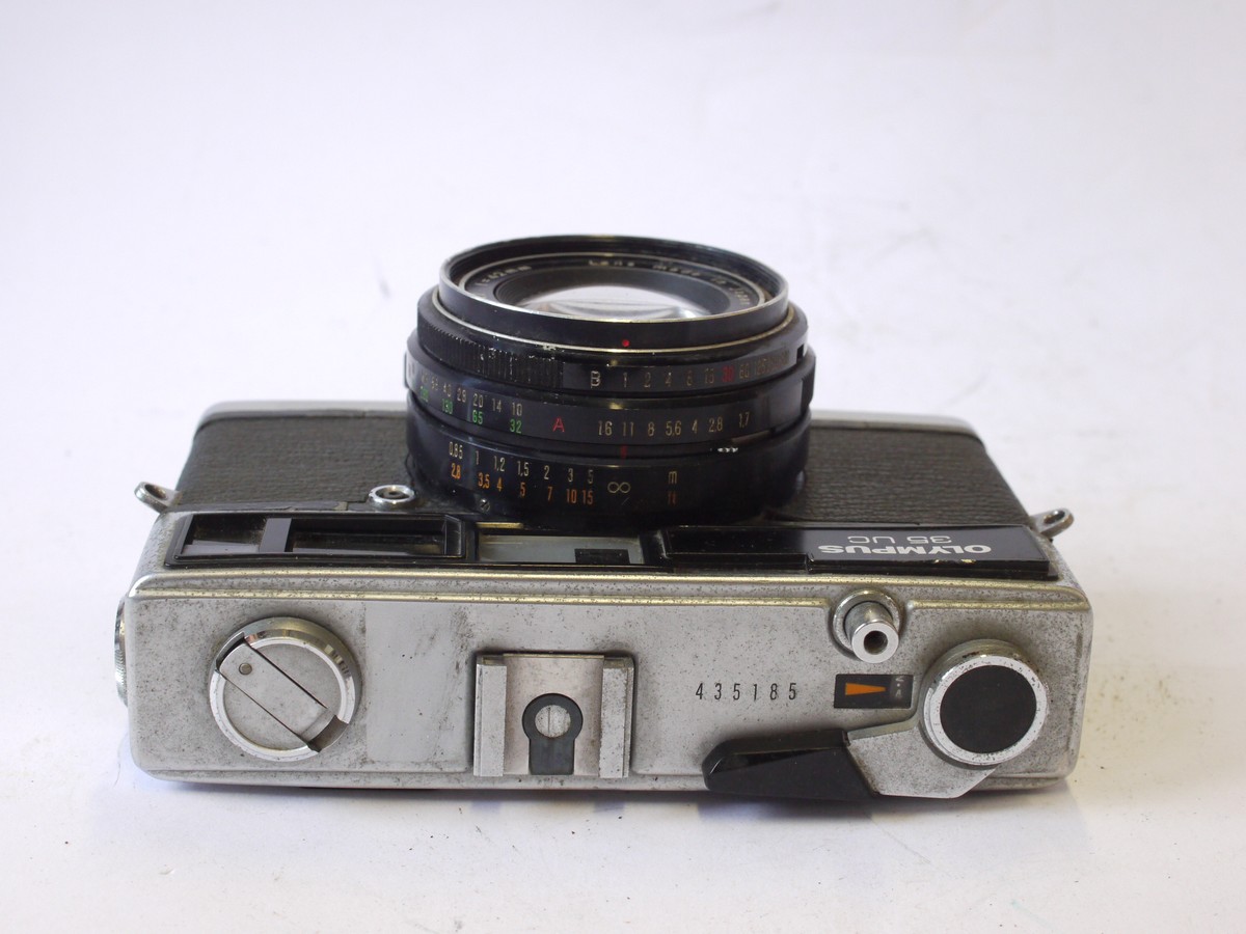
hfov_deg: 32.2
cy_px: 467
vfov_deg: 24.4
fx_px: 2160
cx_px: 623
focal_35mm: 60
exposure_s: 1/80
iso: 800
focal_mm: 30
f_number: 8
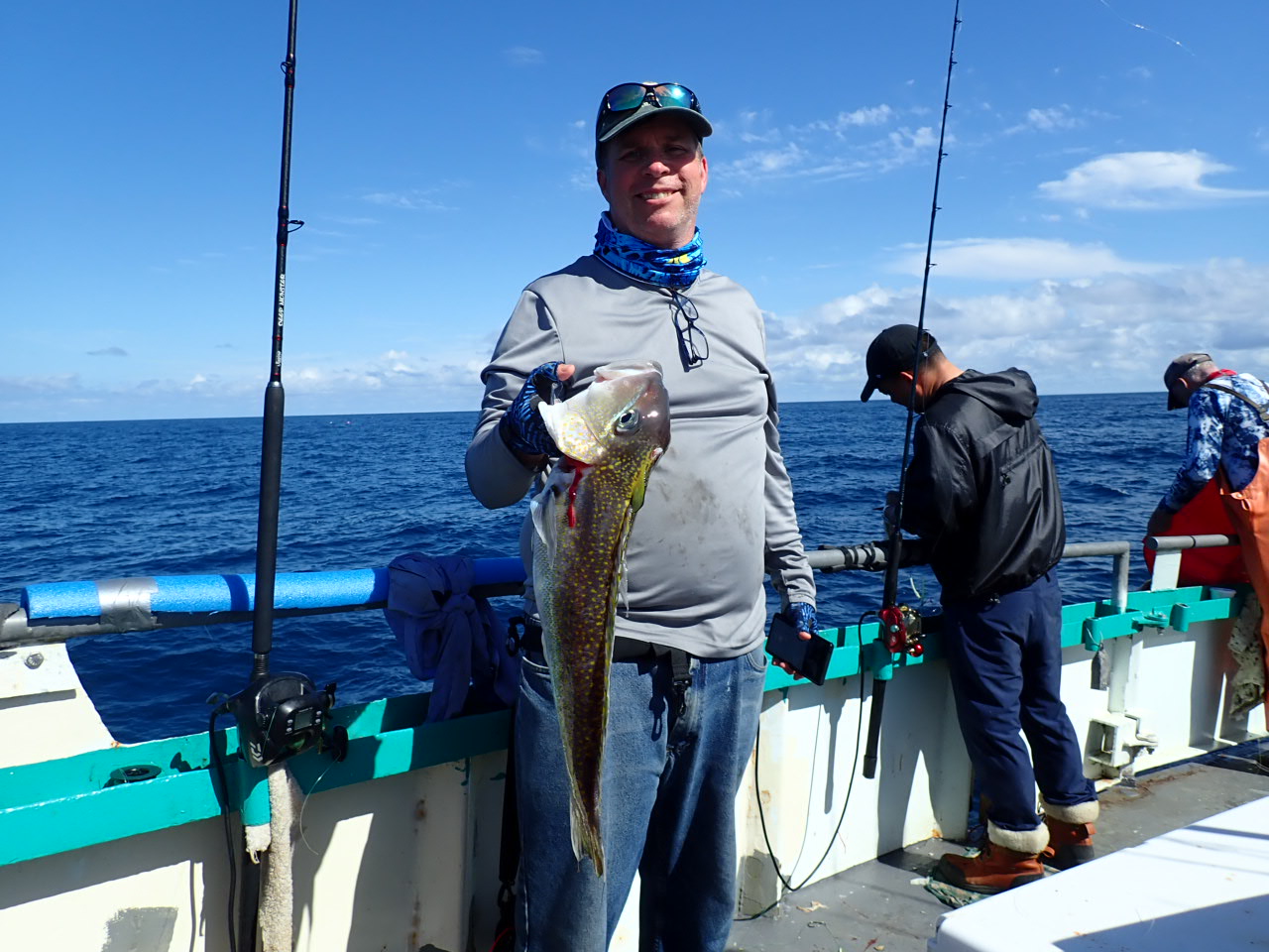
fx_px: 916
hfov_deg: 69.4
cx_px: 634
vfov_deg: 54.9
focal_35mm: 25
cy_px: 476
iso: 100
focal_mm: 4.5
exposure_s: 1/200
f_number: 8
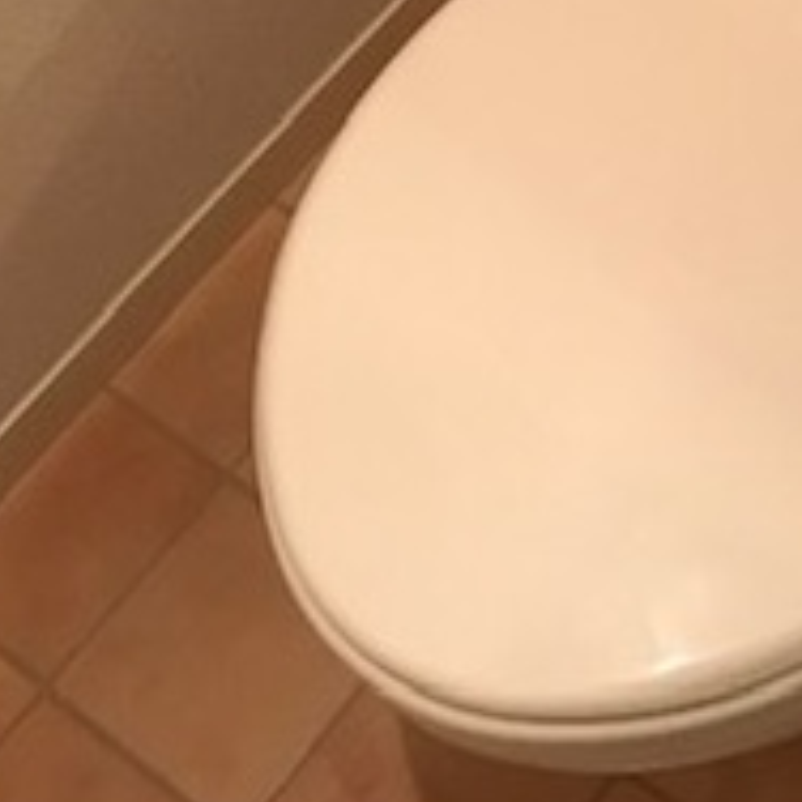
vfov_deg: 17.6
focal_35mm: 92
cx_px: 883
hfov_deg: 18.2
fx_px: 2412
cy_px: -267
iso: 64
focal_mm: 3.99
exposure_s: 1/17
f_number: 1.8
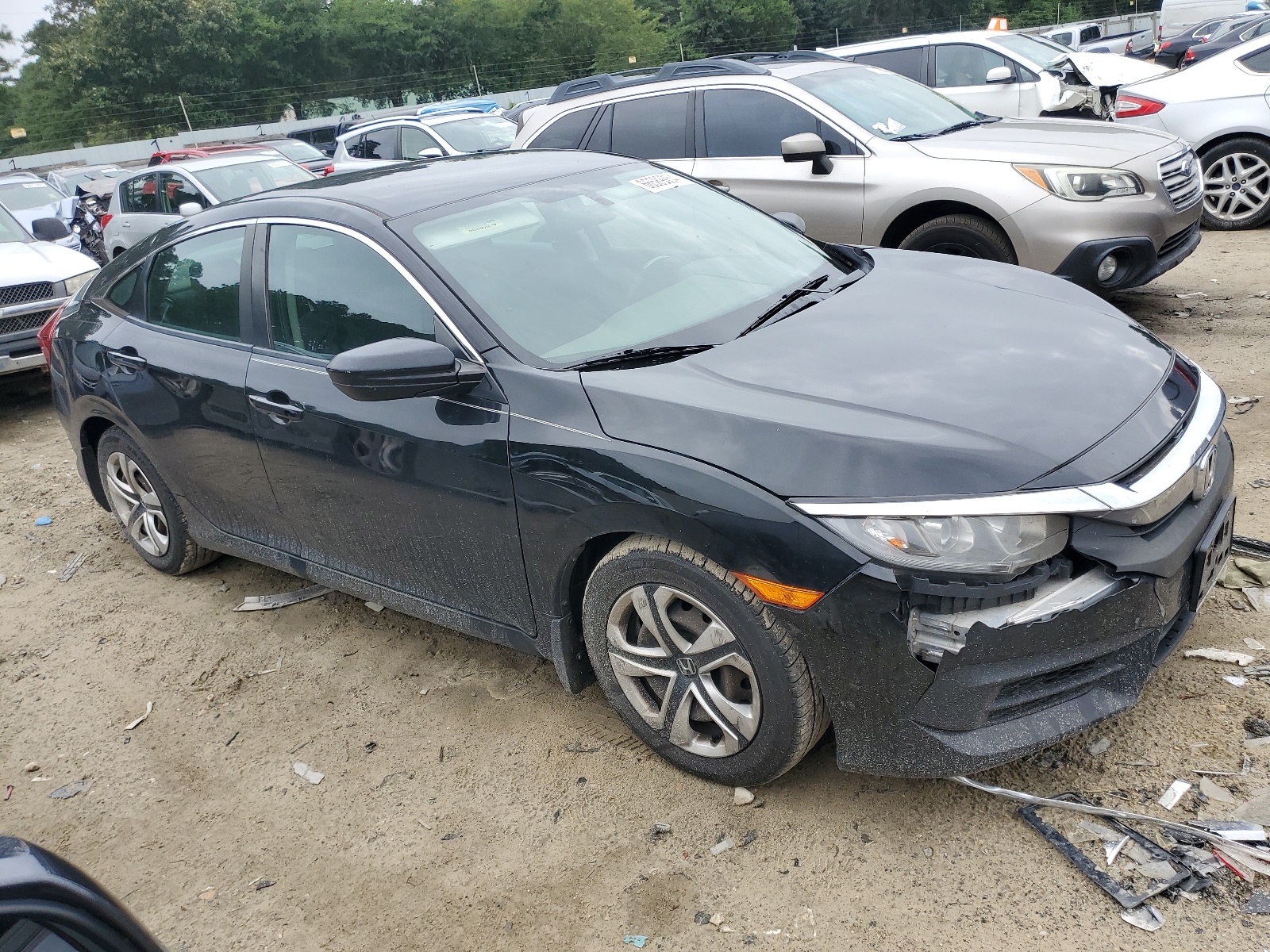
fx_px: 954
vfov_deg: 53.1
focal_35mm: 26
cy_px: 476
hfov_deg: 67.3
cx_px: 635
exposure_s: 1/500
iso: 50
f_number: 1.5
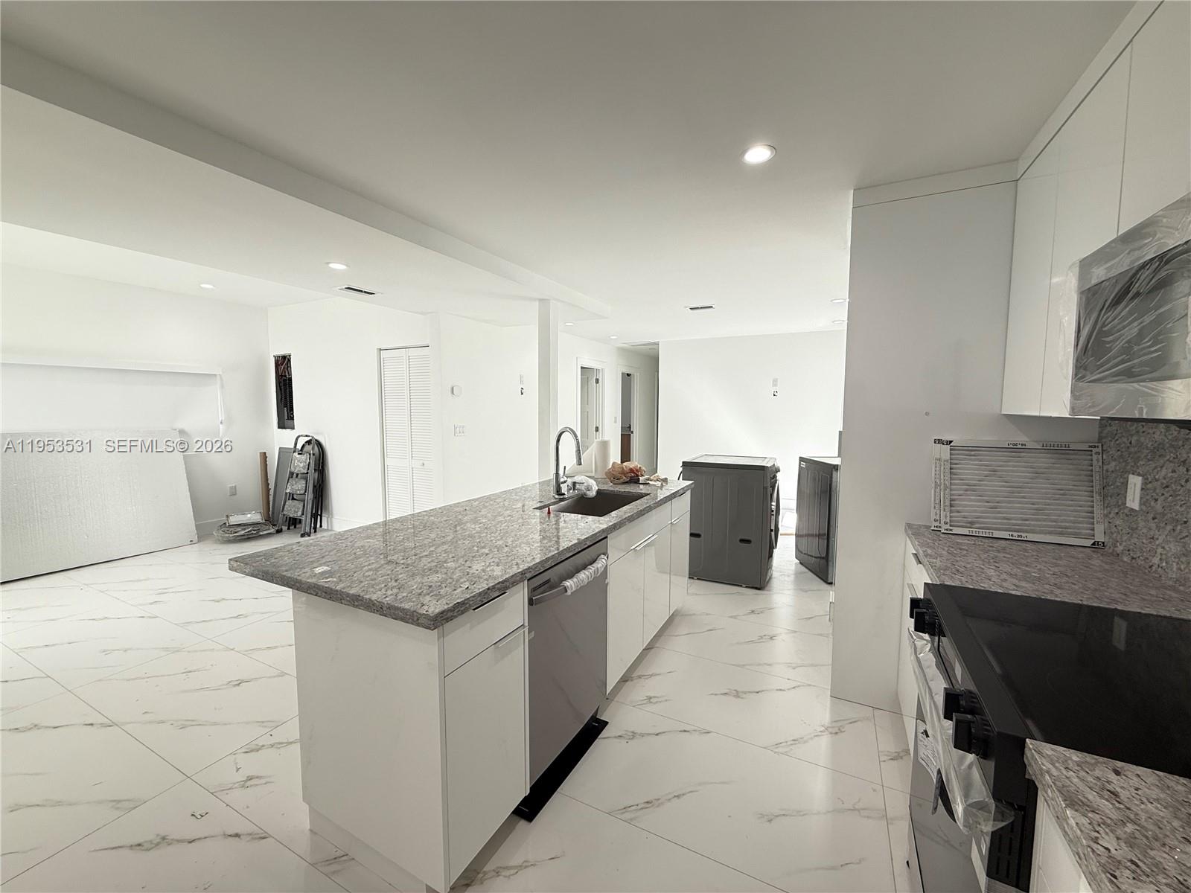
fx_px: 482
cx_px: 596
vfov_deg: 85.7
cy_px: 446
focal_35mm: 14
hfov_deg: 102.1
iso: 80
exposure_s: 1/99
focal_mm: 2.22
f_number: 2.2
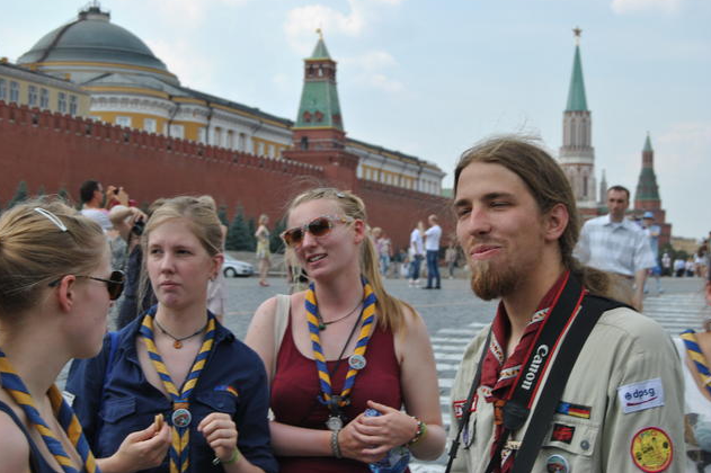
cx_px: 355
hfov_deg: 31.4
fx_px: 1263
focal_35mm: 64
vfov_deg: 21.2
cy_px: 233
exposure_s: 1/200
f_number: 7.1
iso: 100
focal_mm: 42
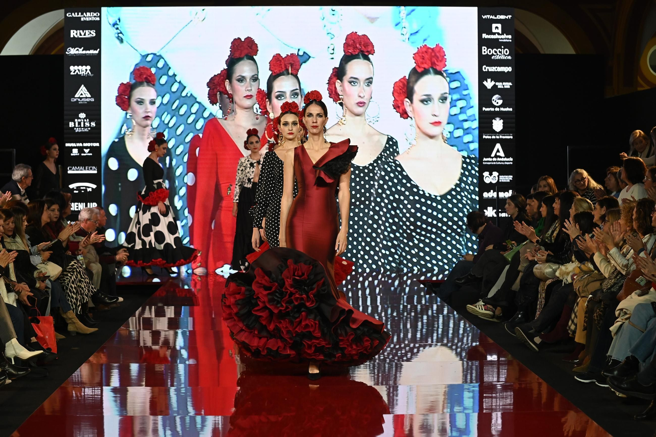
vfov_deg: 19.4
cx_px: 328
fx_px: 1275
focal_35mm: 70
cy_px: 218
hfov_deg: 28.9
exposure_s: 1/400
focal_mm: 70
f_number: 4.5
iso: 2000
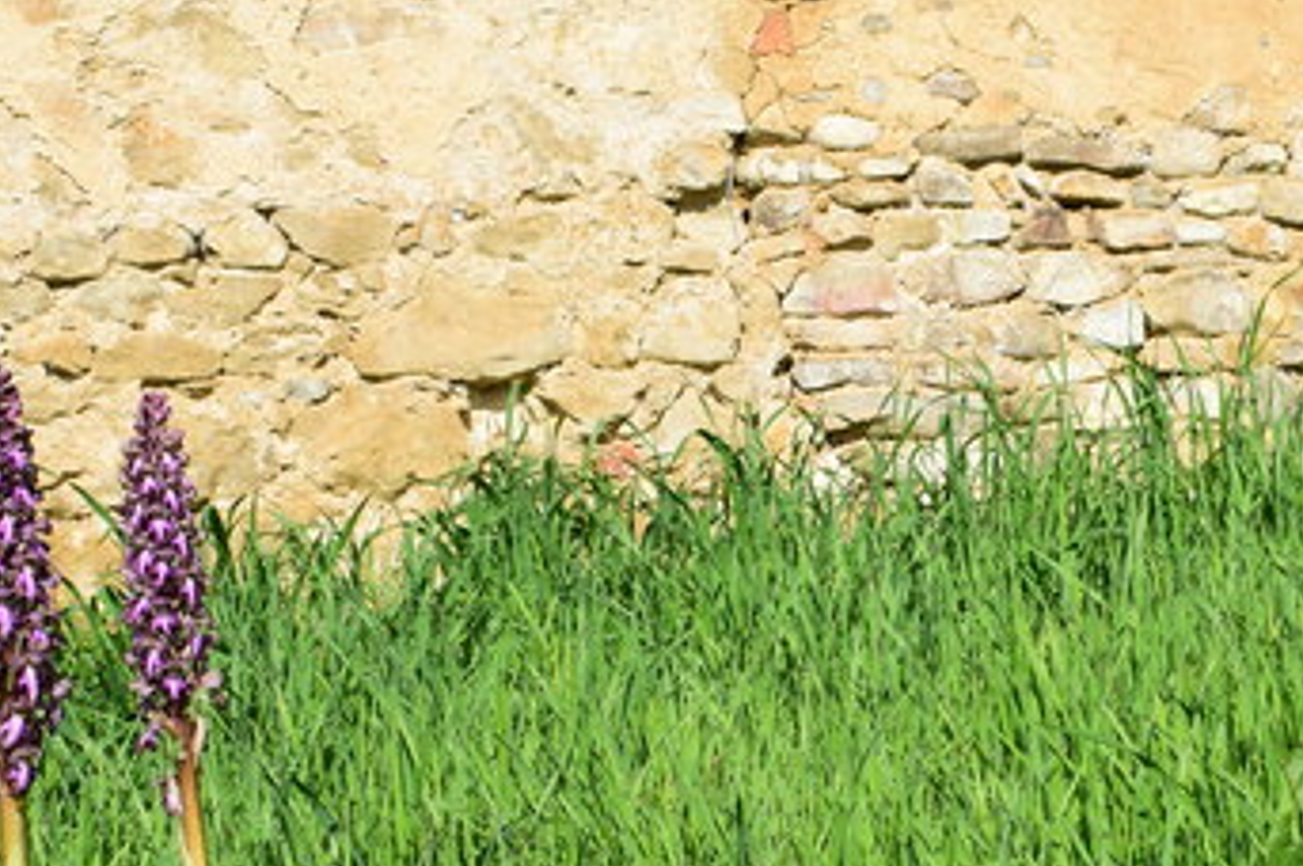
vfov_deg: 16.4
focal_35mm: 82
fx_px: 2968
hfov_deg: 24.7
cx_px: 798
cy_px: 733
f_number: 11
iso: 360
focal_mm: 25
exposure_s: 1/500
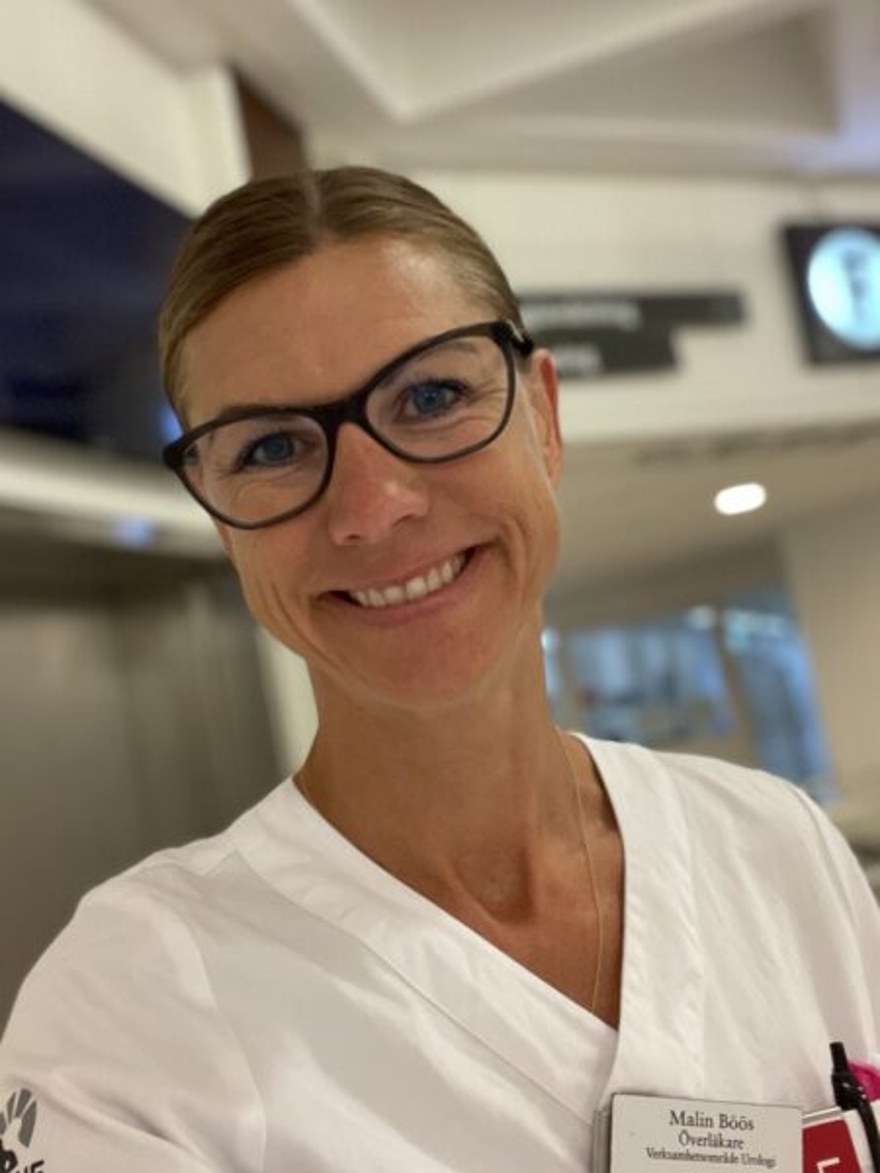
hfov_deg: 46.8
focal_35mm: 30
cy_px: 586
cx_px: 440
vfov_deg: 60.0
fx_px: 1017
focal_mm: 2.71
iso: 400
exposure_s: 1/25
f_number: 2.2
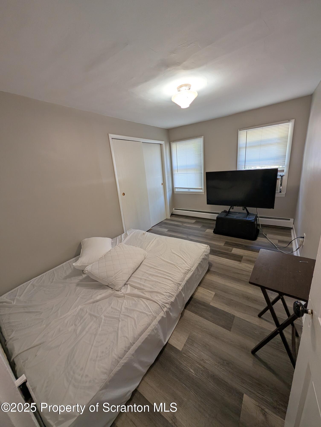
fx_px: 148
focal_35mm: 12
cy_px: 214
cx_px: 160
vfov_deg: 110.5
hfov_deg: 94.6
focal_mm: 2.02
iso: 76
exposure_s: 1/71.1
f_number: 1.7
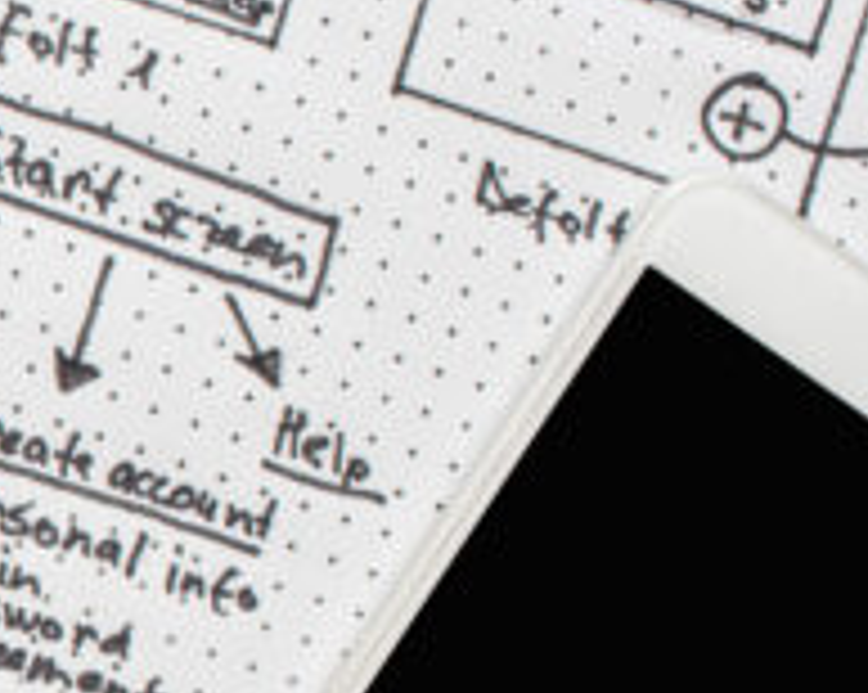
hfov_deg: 7.3
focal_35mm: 249
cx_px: -1255
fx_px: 6390
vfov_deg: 6.2
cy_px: 727
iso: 250
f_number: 9
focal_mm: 50
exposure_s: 1/160
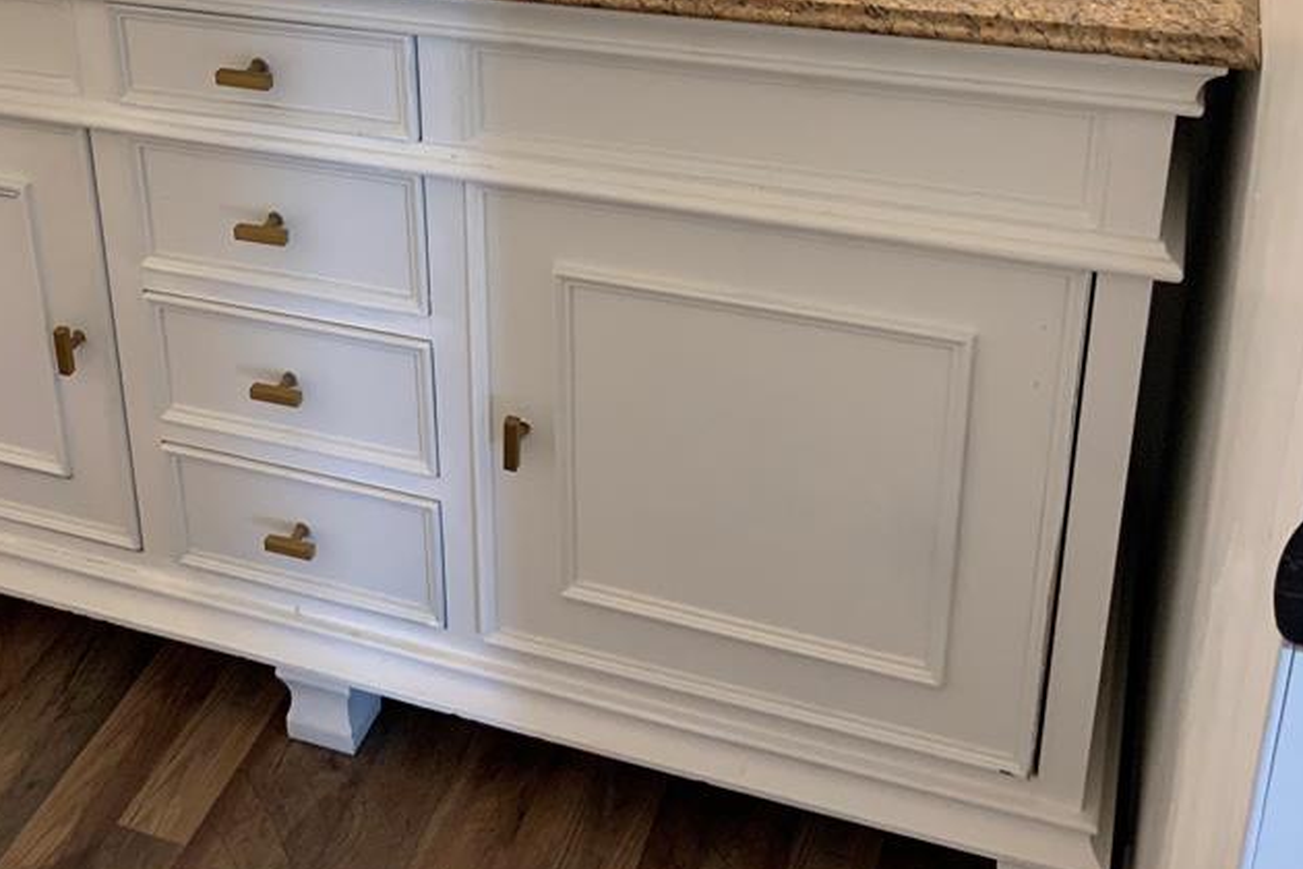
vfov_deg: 26.7
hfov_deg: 39.6
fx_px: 1773
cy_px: 103
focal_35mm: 49
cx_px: 385
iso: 64
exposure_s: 1/60
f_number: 1.8
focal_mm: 3
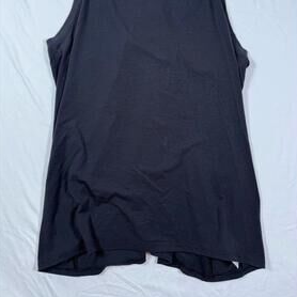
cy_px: 100
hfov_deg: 55.6
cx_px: 150
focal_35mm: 29
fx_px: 282
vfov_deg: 54.6
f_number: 1.78
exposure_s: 1/119
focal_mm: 6.76
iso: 64
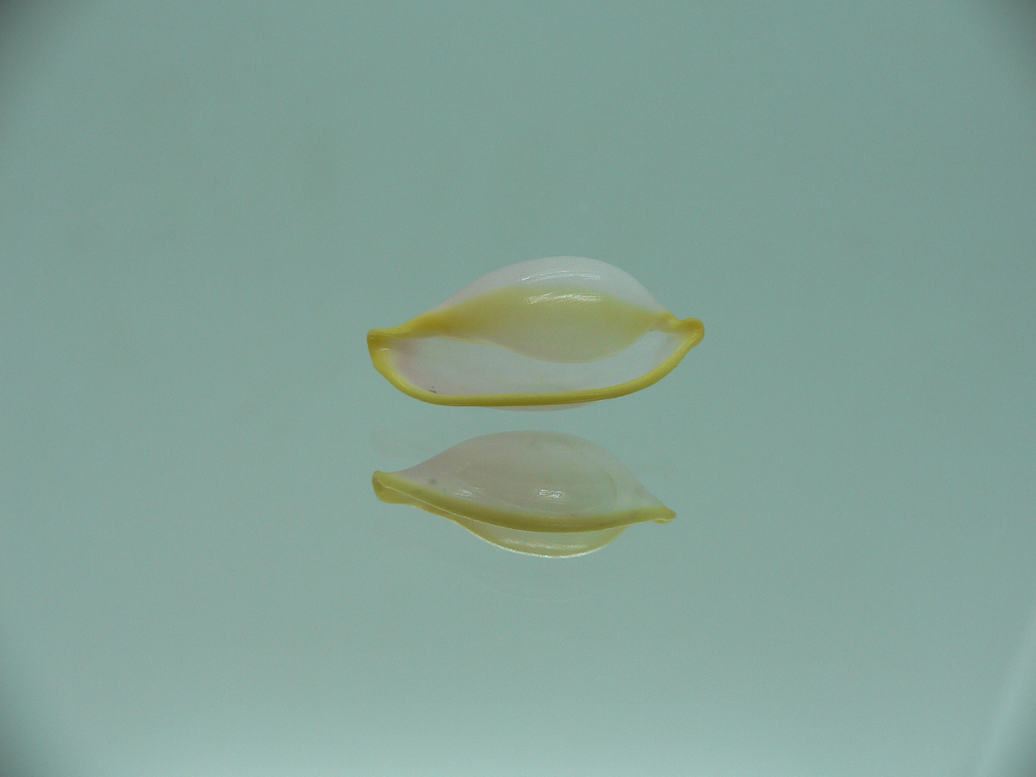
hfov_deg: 52.6
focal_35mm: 35
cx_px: 518
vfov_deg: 40.7
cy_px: 388
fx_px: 1047
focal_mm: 4.6
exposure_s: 1/80
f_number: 2.8
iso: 80
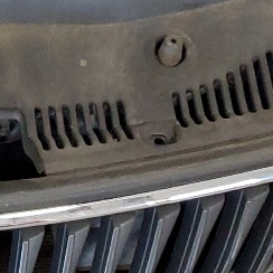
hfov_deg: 10.9
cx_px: -188
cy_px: -181
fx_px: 1347
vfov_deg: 11.0
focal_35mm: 151
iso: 163
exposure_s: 1/60.2
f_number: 1.5
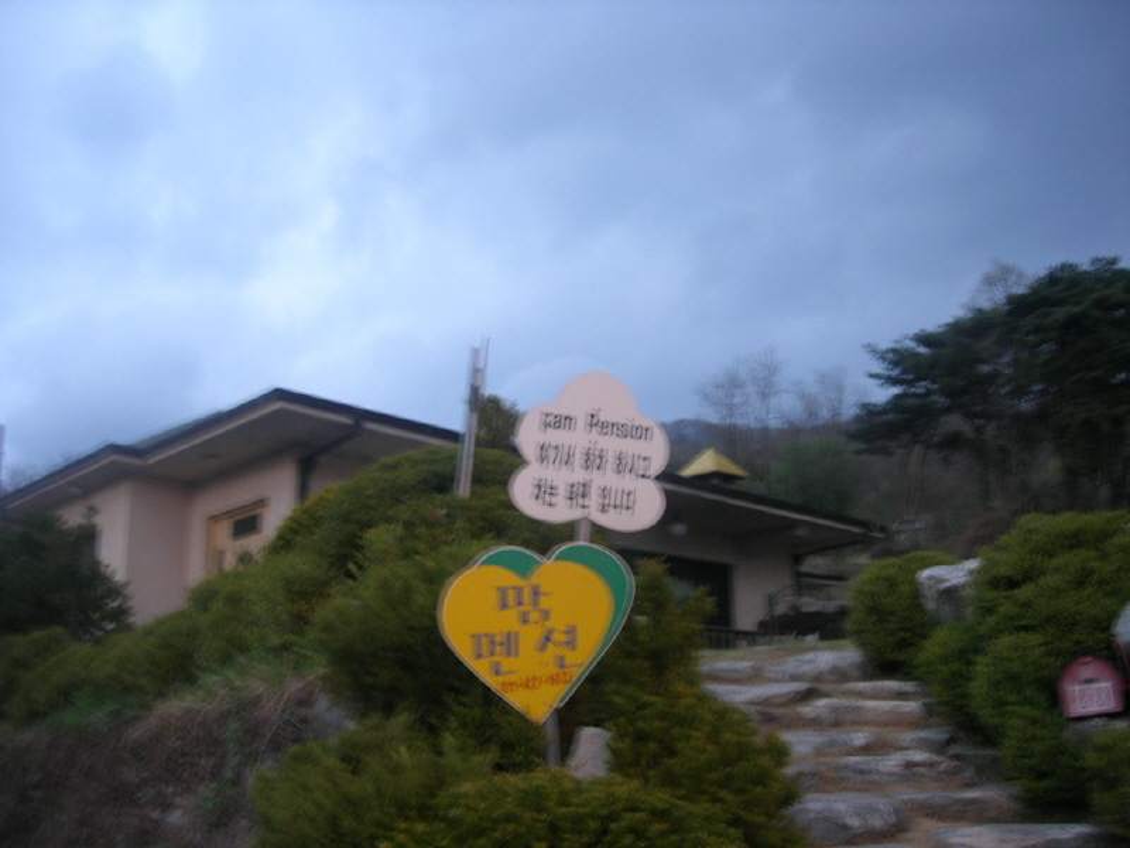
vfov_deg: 37.7
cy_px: 424
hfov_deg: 49.0
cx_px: 565
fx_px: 1240
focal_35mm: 38
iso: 64
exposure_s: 1/4.6
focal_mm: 7.8
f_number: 2.8
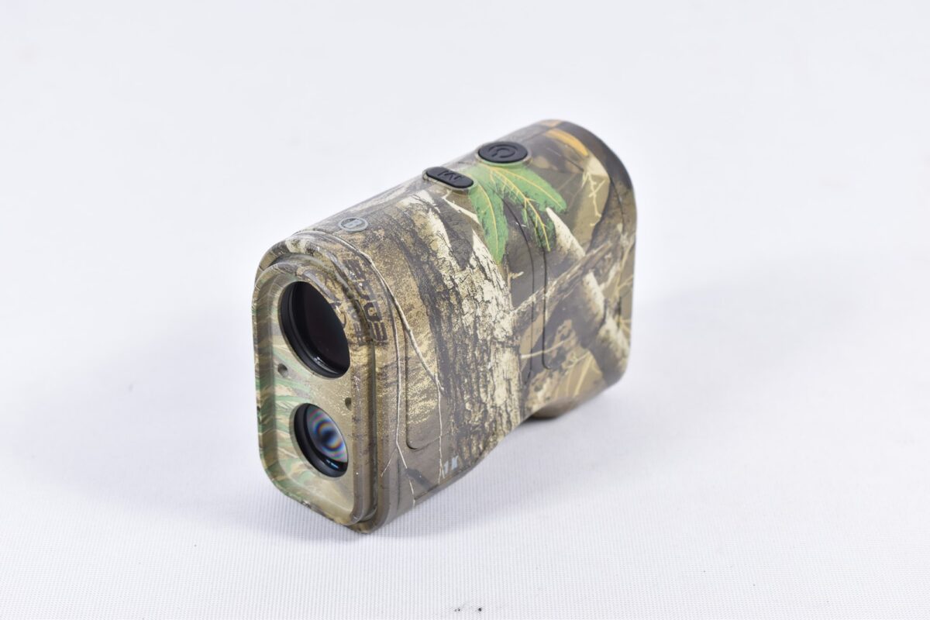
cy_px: 310
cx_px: 465
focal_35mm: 82
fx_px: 2131
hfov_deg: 24.6
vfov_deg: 16.6
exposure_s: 1/50
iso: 640
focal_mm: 55
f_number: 5.6
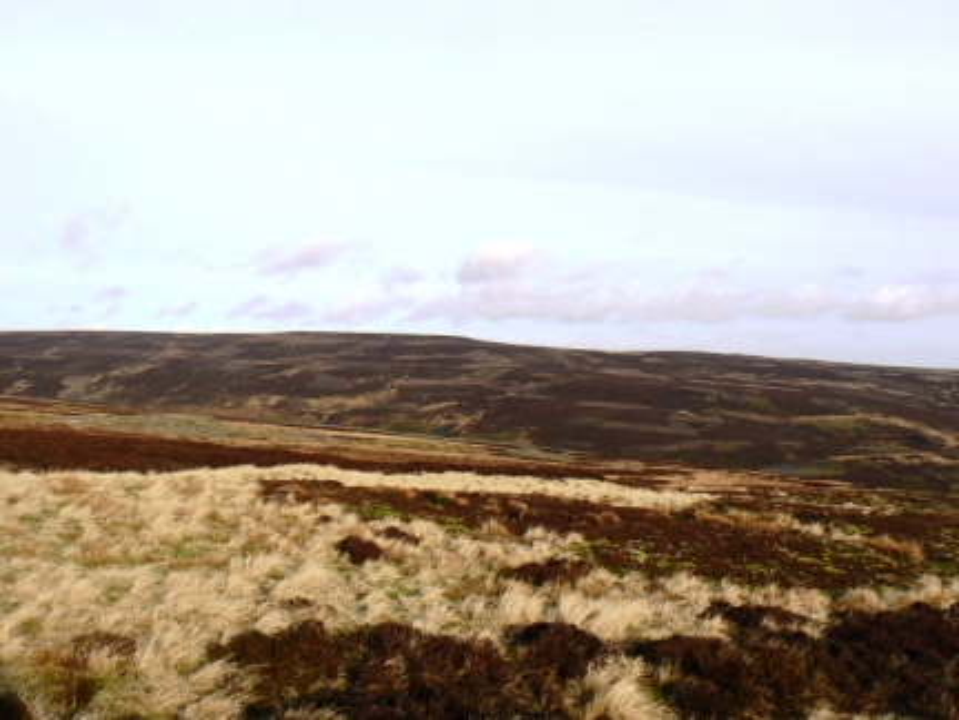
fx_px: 997
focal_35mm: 36
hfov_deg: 51.4
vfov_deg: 39.7
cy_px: 360
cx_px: 480
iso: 80
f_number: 6.3
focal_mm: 6
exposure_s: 1/500
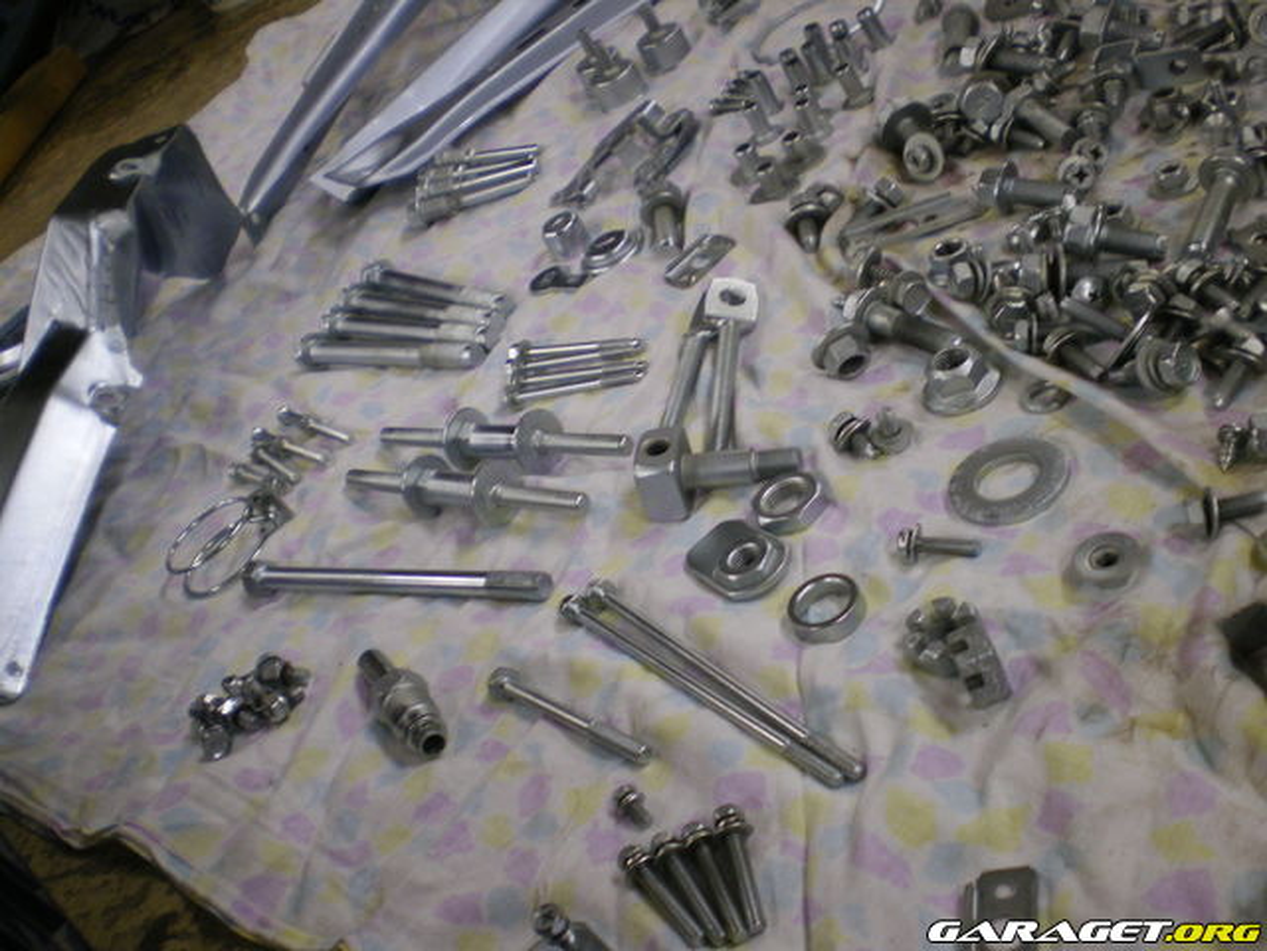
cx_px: 634
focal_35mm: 38
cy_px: 476
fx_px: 1391
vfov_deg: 37.7
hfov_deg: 49.0
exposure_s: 1/30
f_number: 3.1
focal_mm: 6.3
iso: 125
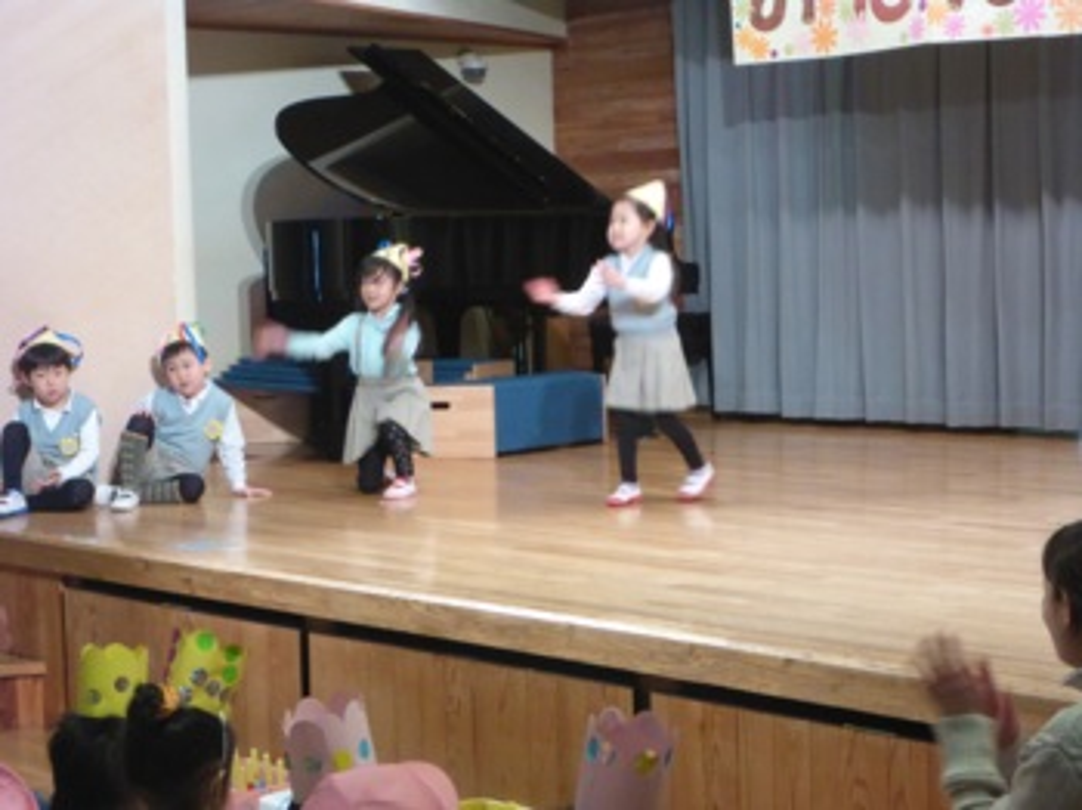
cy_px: 405
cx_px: 541
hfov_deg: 27.4
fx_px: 2218
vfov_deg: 20.7
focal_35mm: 71
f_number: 5.4
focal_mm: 12.6
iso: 800
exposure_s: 1/20
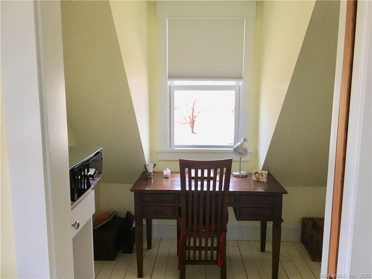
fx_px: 312
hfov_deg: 61.7
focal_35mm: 29
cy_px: 140
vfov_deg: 48.2
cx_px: 186
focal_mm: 4.15
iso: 25
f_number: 2.2
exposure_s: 1/30
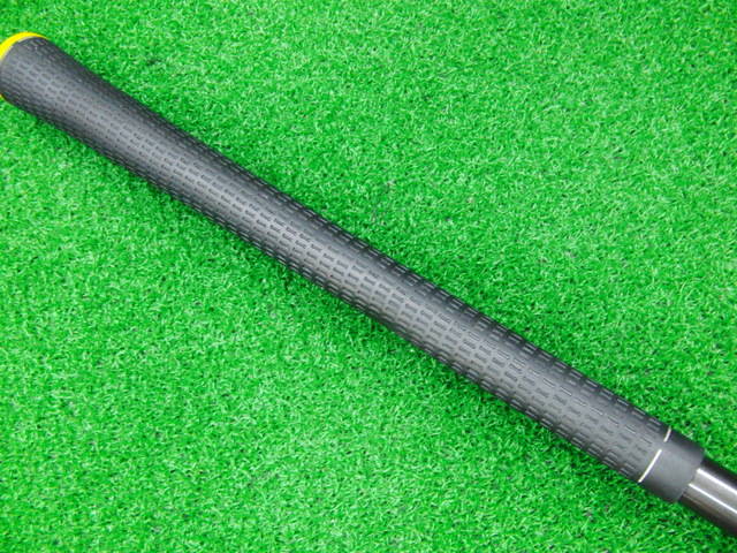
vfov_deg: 38.7
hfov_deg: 50.1
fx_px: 788
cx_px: 368
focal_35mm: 37
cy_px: 276
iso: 400
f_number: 3.6
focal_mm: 6.42
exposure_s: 1/15
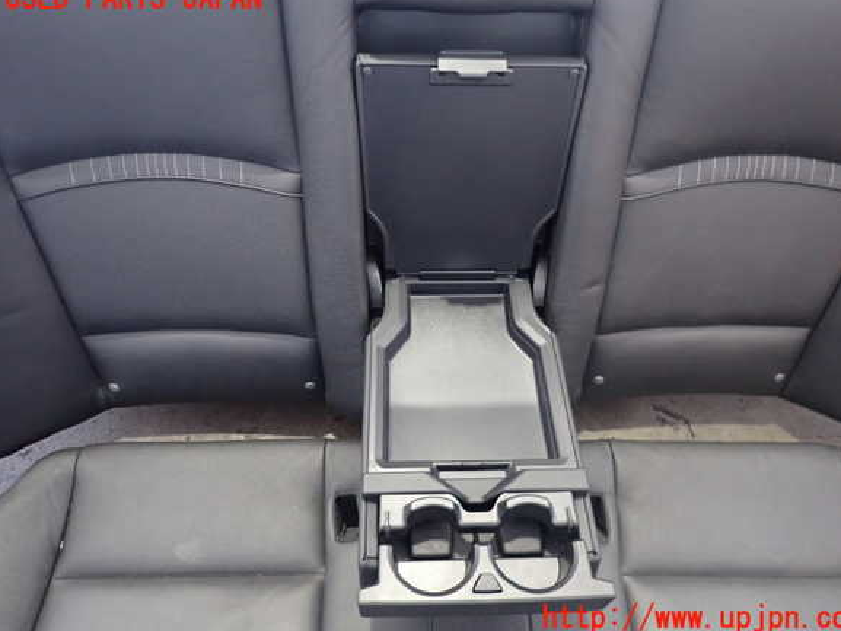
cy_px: 309
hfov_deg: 67.3
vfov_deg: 53.1
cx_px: 434
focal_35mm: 26
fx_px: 632
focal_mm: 4.5
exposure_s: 1/30
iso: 640
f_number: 2
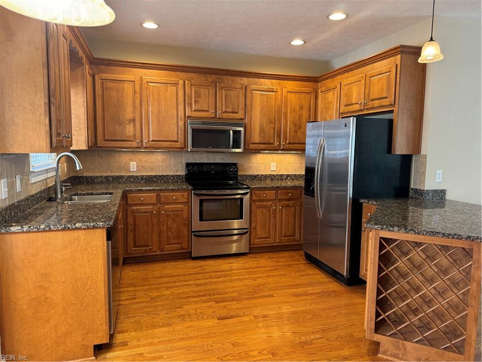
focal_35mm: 24
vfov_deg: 56.8
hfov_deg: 71.6
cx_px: 241
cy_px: 181
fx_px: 334
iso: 250
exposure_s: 1/60
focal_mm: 6.76
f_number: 1.78
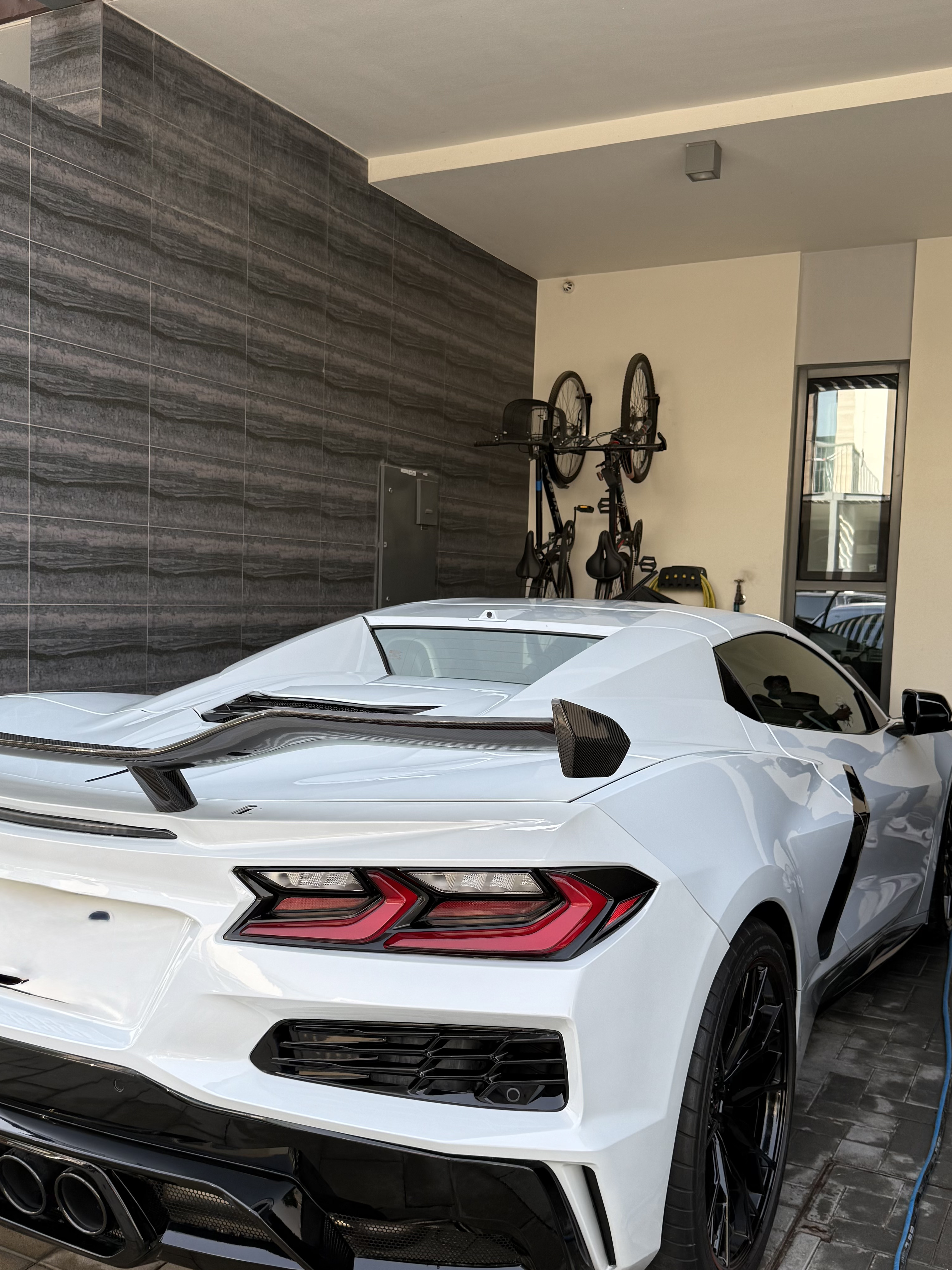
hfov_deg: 41.7
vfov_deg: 53.9
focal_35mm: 34
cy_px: 682
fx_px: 1247
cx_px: 399
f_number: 1.78
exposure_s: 1/677
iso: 80
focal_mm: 6.76
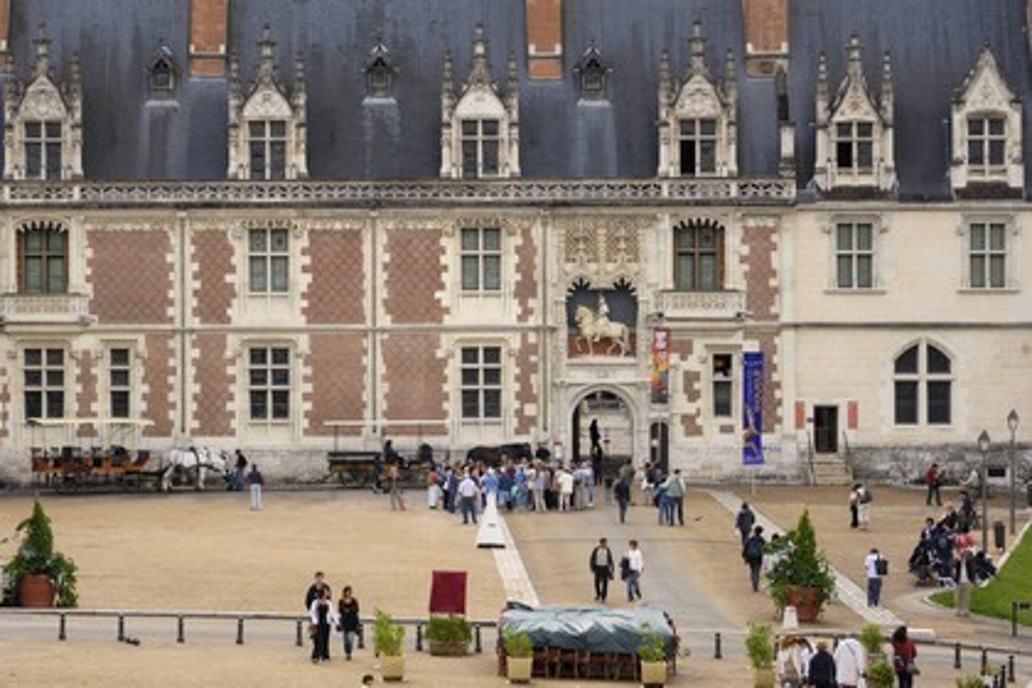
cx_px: 516
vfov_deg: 13.0
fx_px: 3010
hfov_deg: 19.5
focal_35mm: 105
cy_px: 344
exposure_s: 1/160
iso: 100
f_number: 6.7
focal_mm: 70
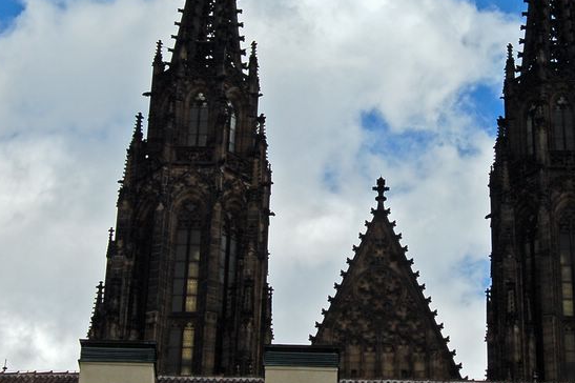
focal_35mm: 118
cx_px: 392
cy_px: 165
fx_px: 1884
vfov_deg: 11.6
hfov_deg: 17.3
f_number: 13
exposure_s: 1/640
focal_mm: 42
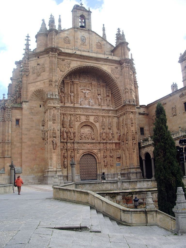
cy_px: 124
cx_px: 93
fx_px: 251
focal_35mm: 35
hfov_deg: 40.7
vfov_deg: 52.6
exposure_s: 1/125
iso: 50
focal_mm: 5.8
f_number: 4.3
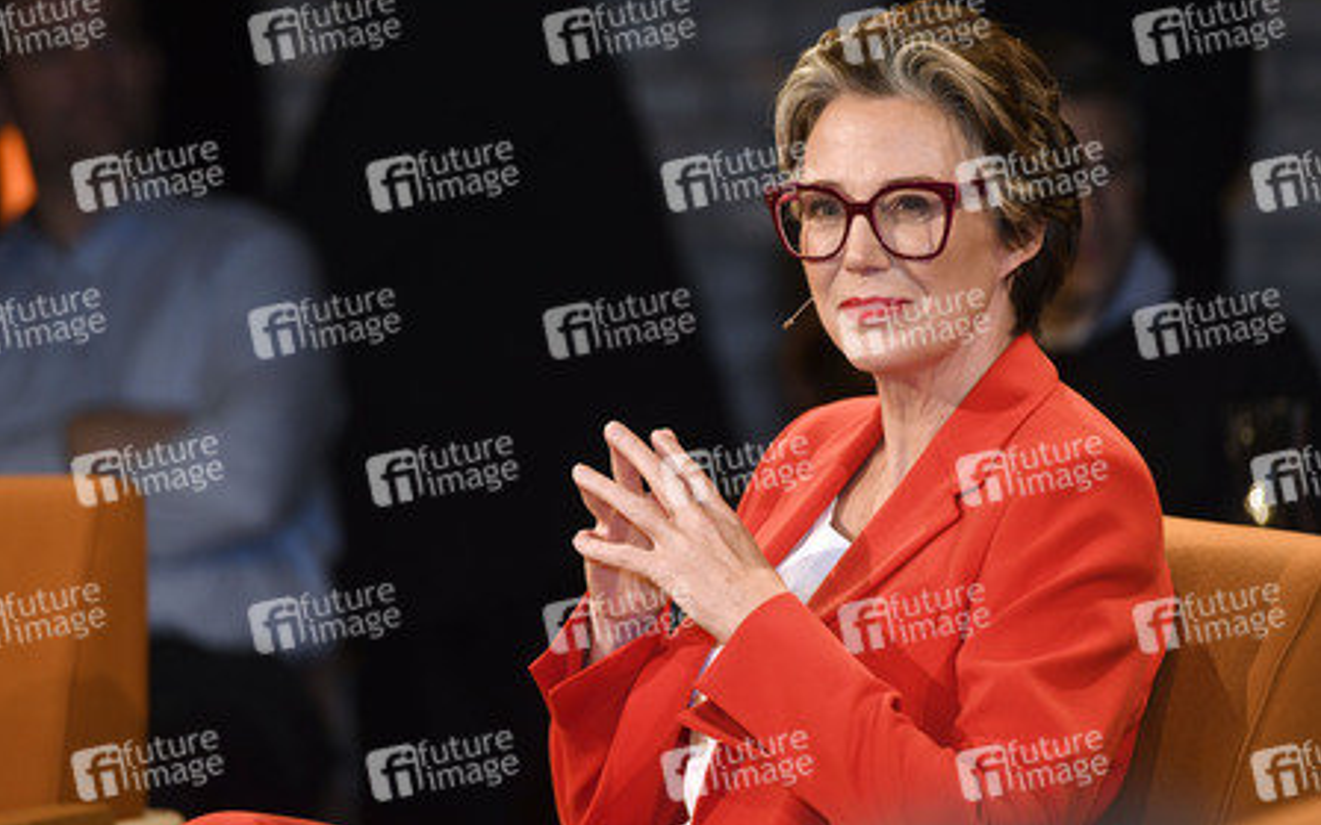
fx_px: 7380
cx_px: 659
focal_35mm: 205
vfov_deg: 6.4
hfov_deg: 10.2
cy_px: 398
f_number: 4
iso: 1000
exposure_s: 1/250
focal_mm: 200
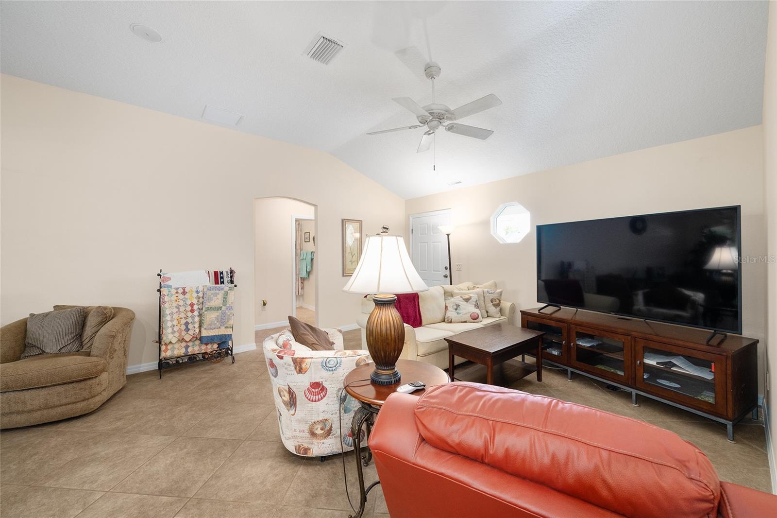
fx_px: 302
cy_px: 259
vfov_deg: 81.2
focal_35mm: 14
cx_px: 388
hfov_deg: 104.3
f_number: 8
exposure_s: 1/8
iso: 500
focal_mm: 14
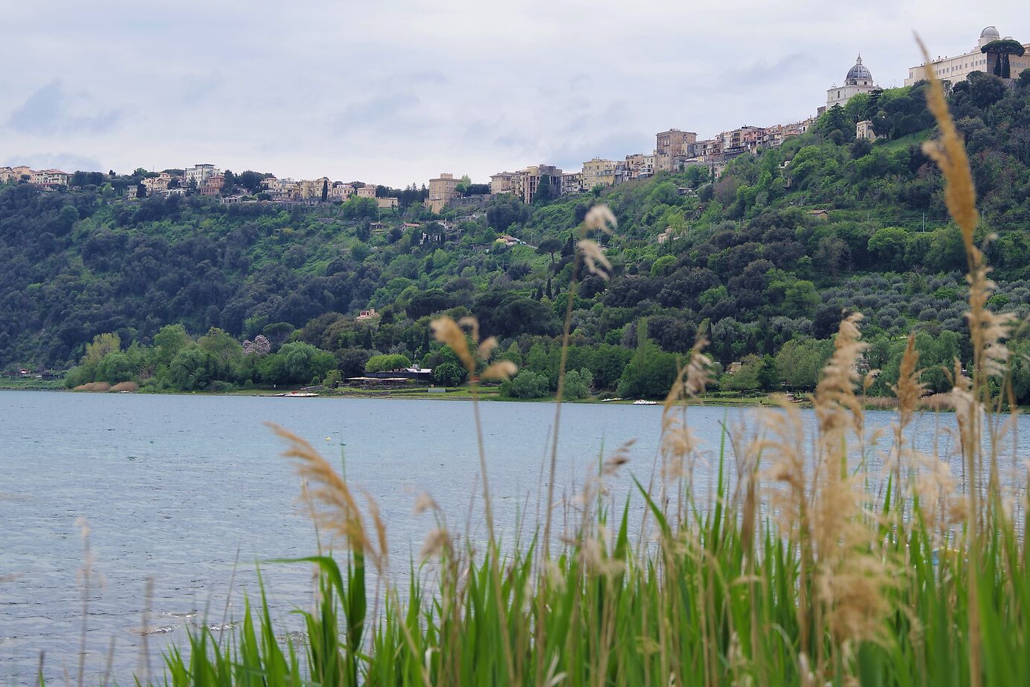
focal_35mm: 91
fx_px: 2603
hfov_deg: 22.3
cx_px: 699
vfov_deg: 15.0
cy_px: 161
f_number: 8
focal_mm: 53
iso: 100
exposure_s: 1/200
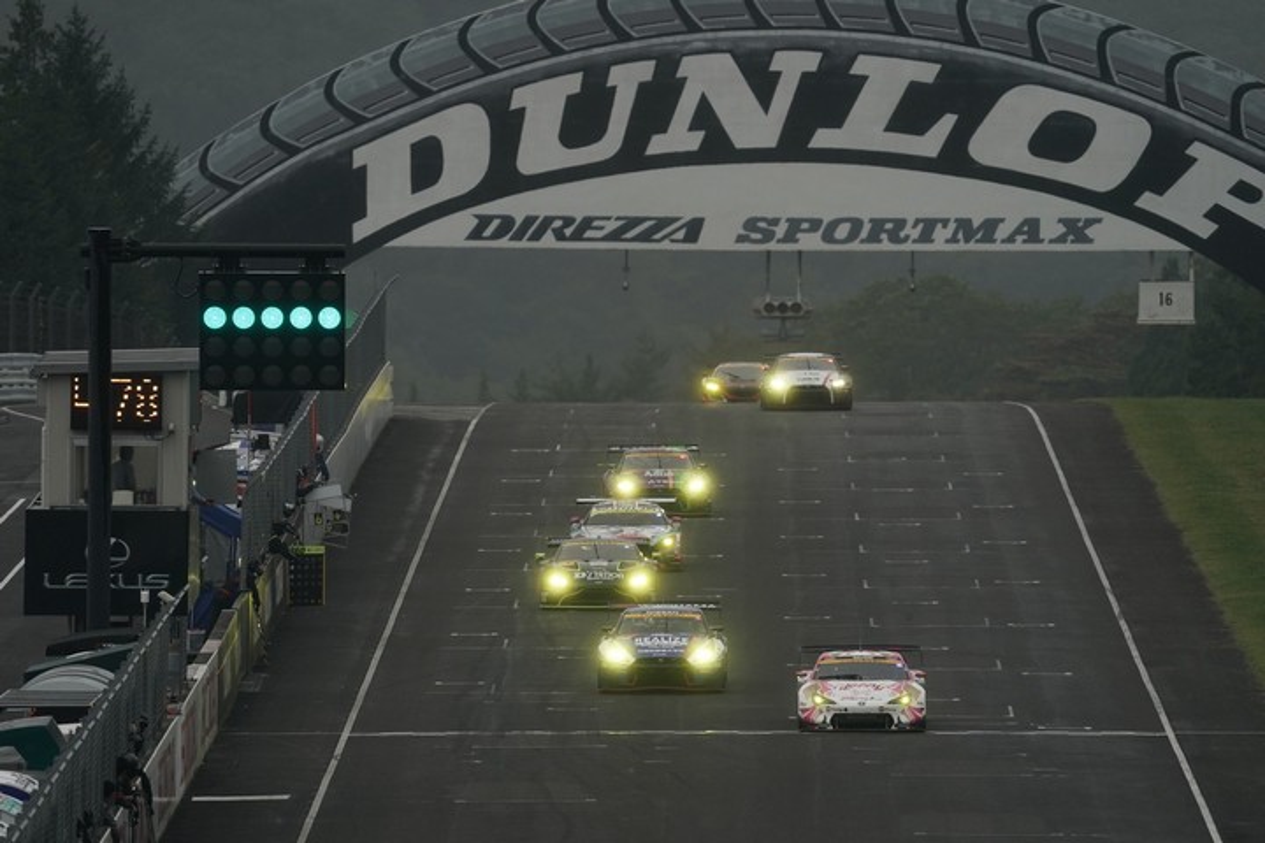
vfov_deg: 2.3
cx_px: 632
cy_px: 422
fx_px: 21082
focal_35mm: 600
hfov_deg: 3.4
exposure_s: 1/640
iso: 800
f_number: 6.3
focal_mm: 600
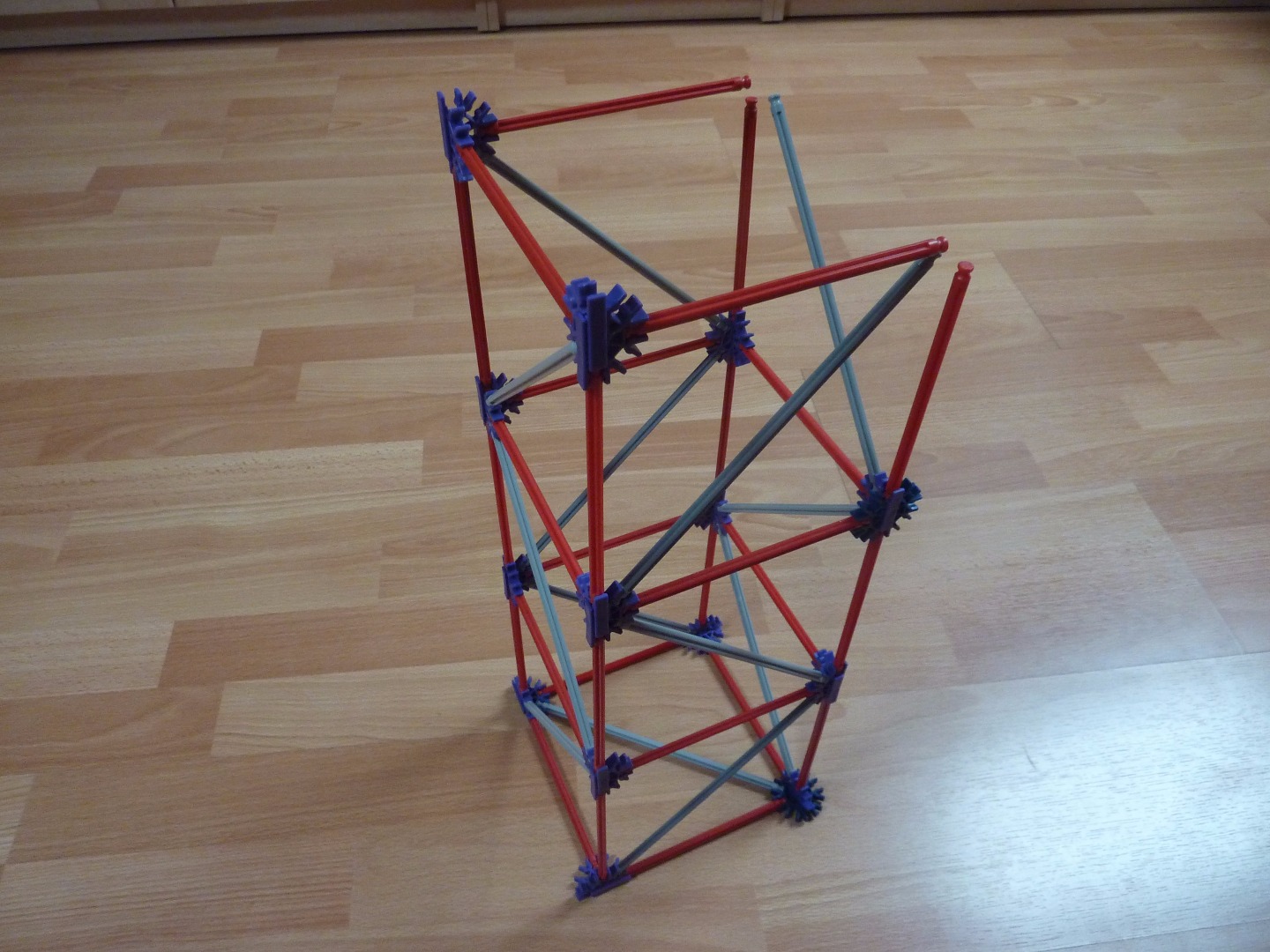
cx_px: 635
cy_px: 476
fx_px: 917
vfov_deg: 54.9
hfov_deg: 69.4
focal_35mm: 25
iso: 320
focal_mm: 4.1
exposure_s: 1/30
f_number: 3.3
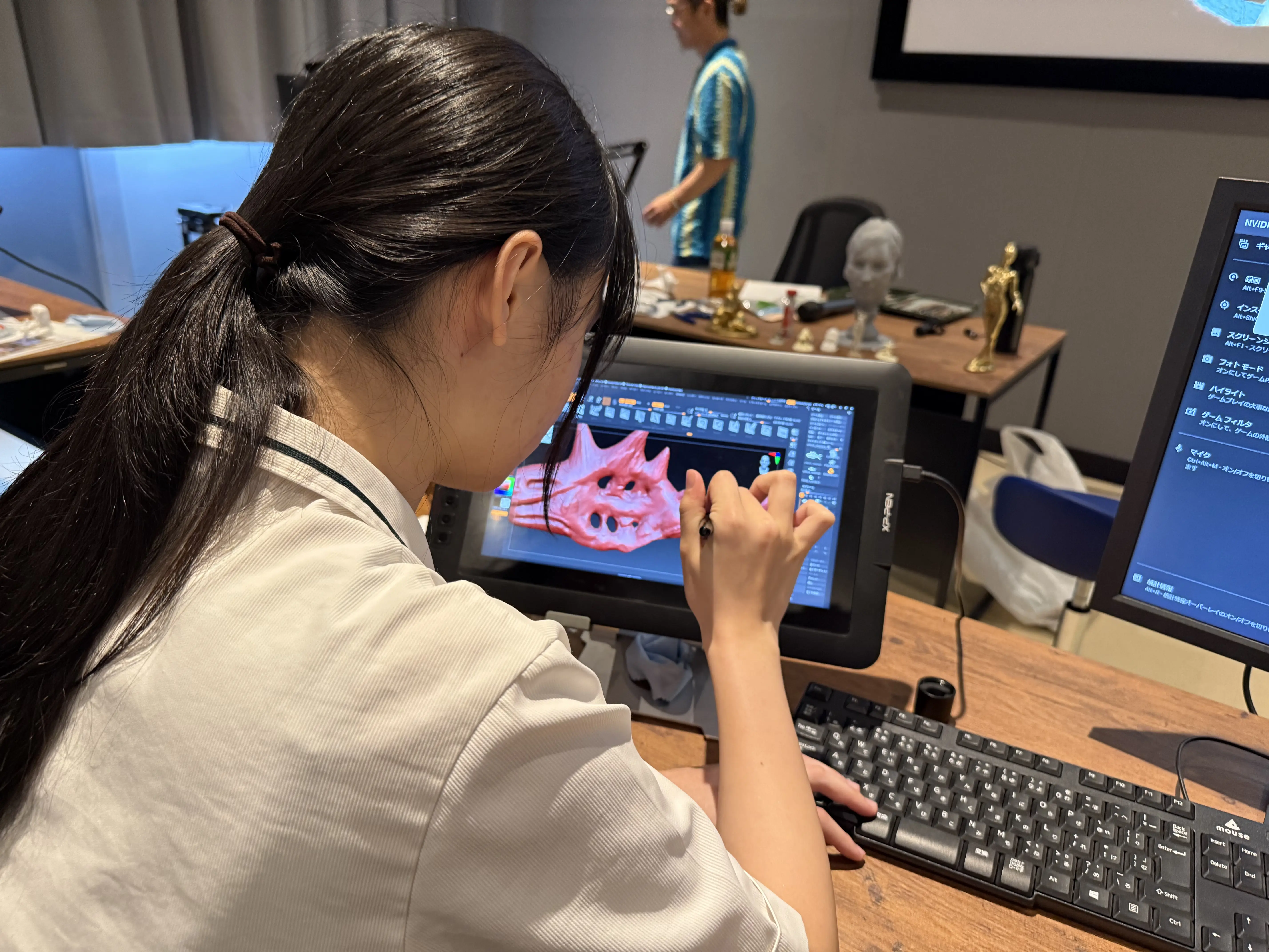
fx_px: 880
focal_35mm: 24
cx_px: 634
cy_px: 476
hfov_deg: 71.6
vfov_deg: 56.8
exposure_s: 1/60
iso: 400
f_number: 1.78
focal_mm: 6.76
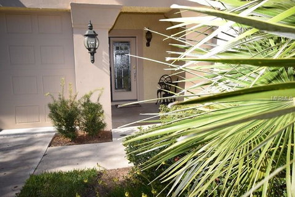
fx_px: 246
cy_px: 98
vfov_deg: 43.7
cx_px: 148
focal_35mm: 30
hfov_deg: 61.9
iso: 100
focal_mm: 20
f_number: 8
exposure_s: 1/200
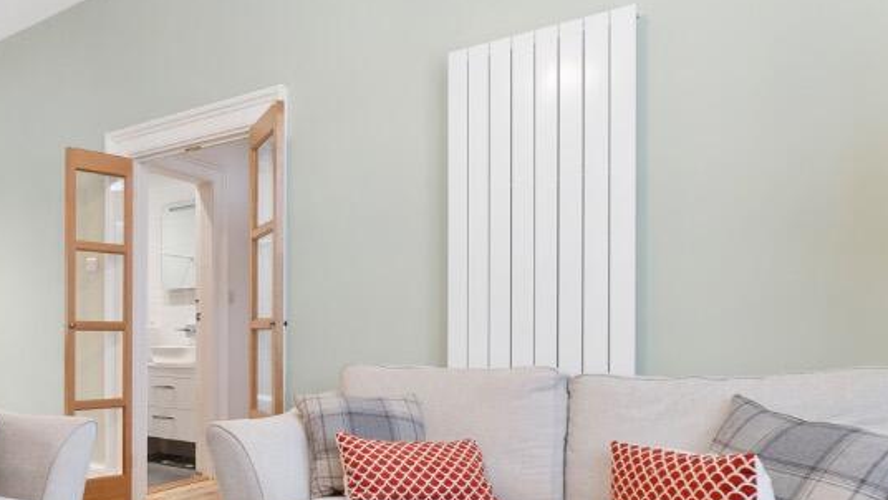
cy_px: 344
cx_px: 138
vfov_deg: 40.9
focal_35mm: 28
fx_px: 660
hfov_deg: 60.5
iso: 200
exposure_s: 1/4
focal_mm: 14
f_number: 7.1
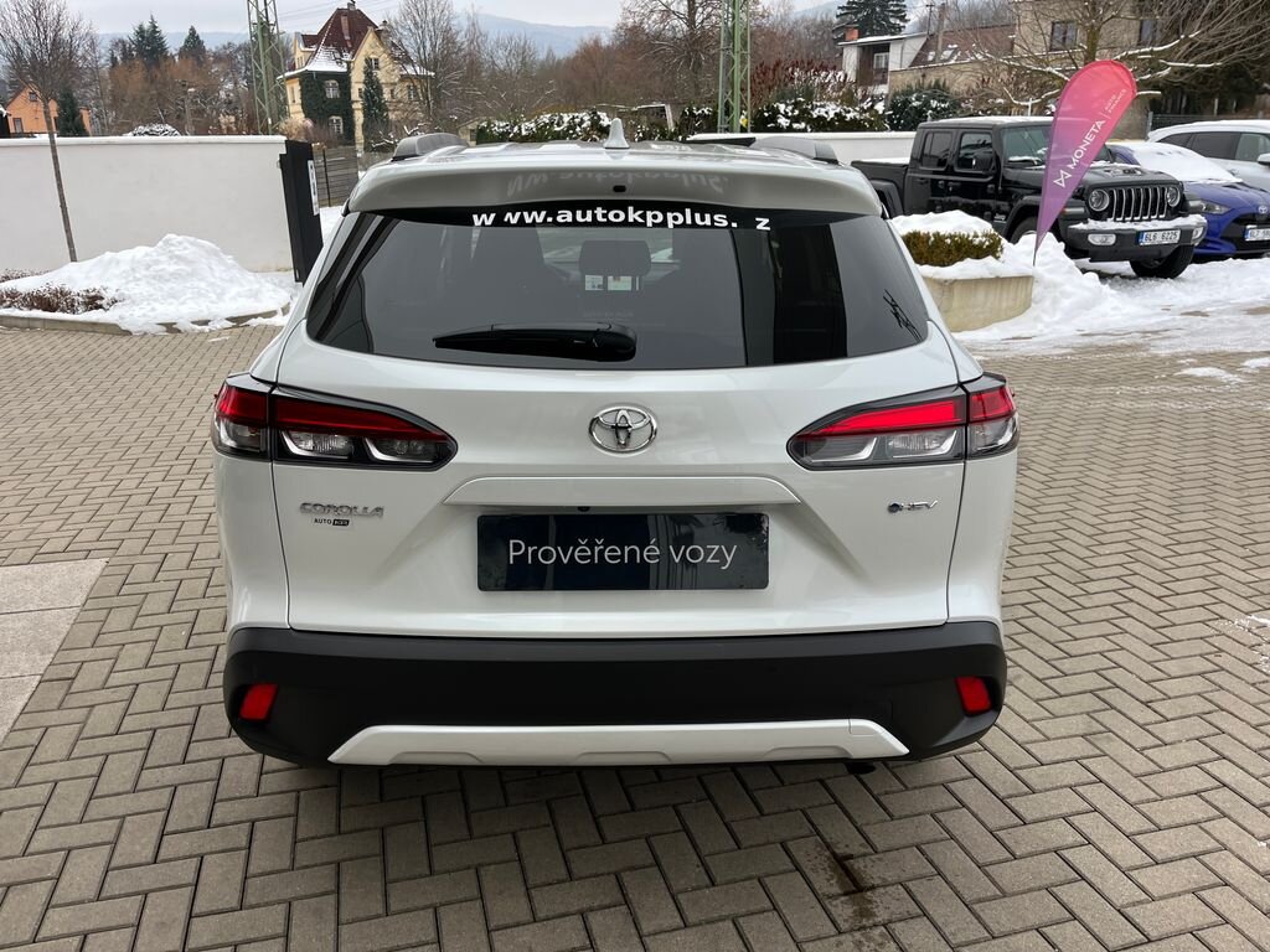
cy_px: 476
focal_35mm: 26
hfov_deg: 67.3
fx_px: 954
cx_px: 635
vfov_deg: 53.1
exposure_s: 1/250
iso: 40
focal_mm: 5.1
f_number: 1.6
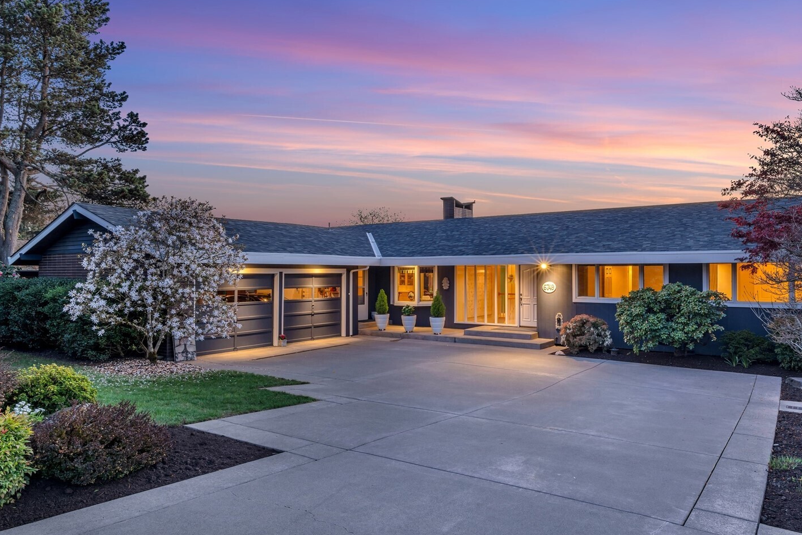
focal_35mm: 24
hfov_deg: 73.5
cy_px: 258
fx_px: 535
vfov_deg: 53.1
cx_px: 449
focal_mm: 20
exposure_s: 1/1.25
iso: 100
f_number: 16
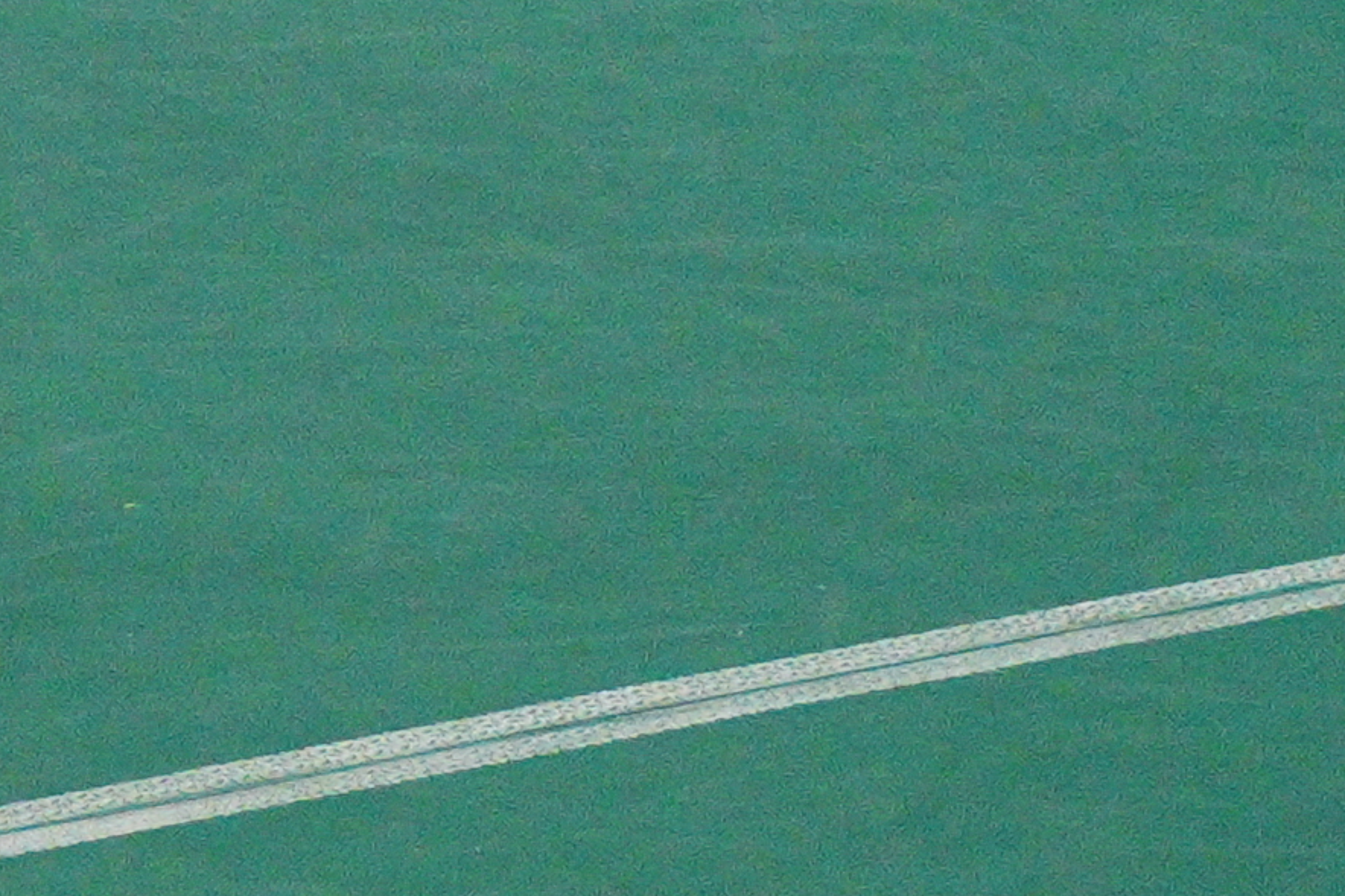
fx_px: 13036
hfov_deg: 5.7
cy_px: -2630
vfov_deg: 3.7
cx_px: -1622
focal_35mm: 349
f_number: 4
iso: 5000
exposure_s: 1/500
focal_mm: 44
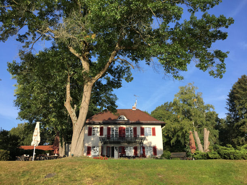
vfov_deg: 48.3
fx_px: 207
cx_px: 124
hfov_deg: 61.6
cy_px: 92
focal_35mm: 29
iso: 32
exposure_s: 1/1236
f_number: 2.2
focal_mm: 4.15
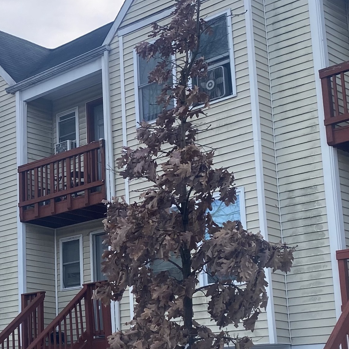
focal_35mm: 78
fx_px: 890
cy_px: 229
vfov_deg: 22.1
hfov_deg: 21.3
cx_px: -10
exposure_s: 1/179
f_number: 1.8
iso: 32
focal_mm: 4.25
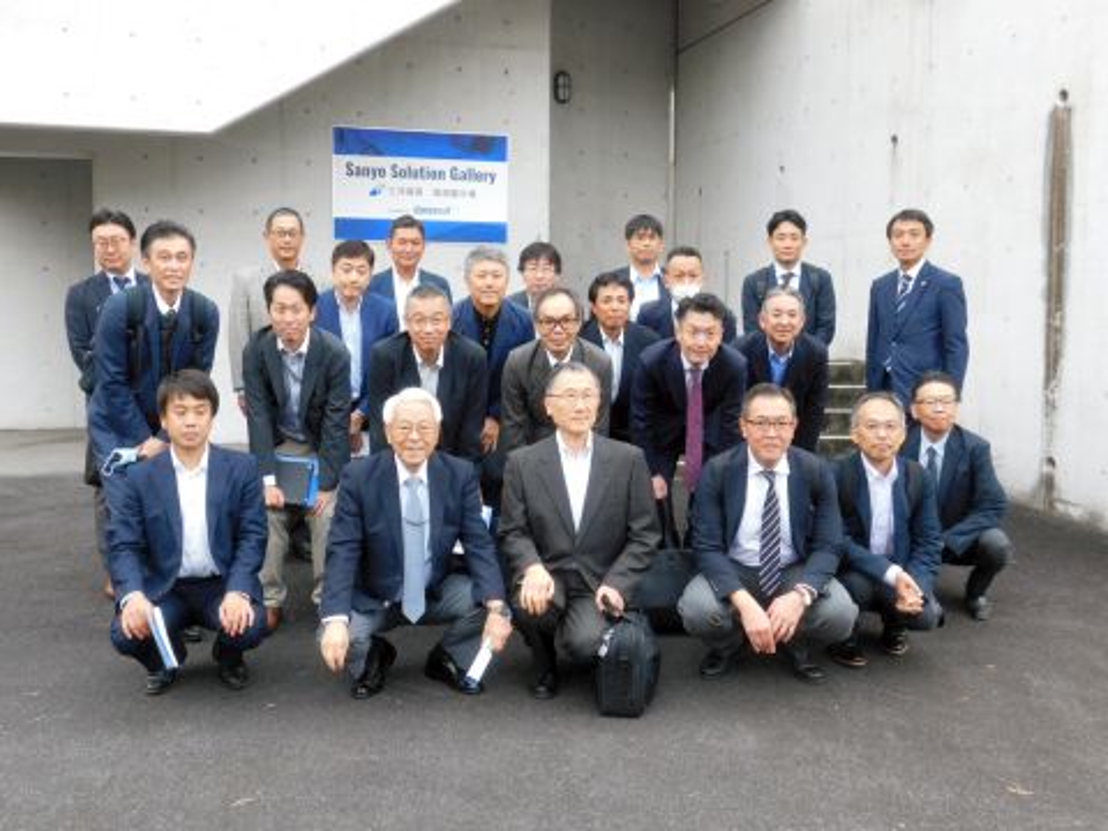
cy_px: 416
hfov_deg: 51.4
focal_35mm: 36
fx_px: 1152
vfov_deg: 39.7
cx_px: 554
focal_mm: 6.3
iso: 140
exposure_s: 1/30
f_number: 3.5
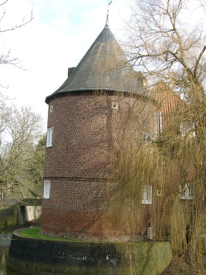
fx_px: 389
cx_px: 110
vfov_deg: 38.9
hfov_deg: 29.7
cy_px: 130
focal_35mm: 49
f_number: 4
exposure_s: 1/234
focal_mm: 9.29
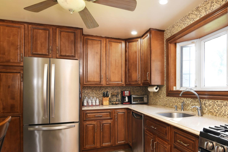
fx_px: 144
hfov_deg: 75.4
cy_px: 89
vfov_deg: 55.4
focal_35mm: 23
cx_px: 143
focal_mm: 11
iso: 320
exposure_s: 1/15
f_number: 9
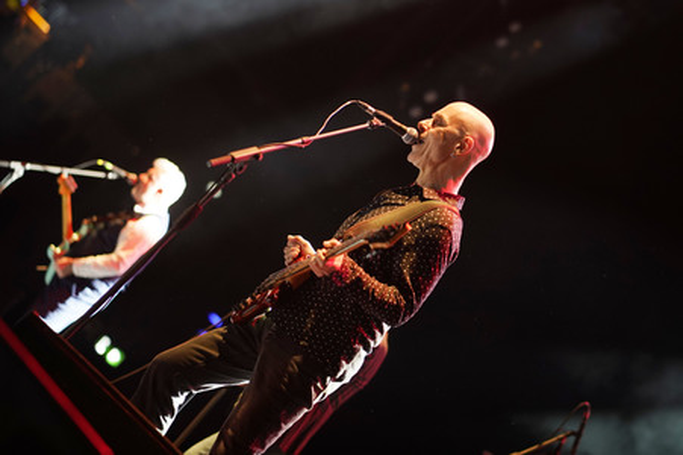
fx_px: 1611
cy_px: 228
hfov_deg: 23.9
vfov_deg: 16.0
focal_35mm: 85
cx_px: 342
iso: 1250
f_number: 2.2
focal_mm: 85
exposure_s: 1/125
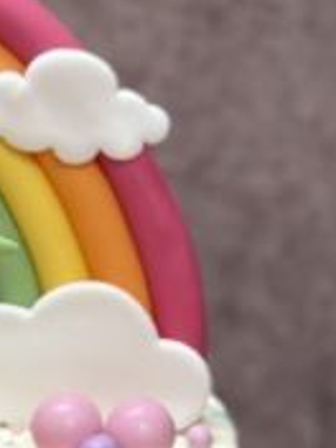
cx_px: -186
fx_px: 2705
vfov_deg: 9.2
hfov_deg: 7.0
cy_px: 713
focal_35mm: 209
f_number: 1.78
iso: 50
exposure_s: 1/50
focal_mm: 6.76
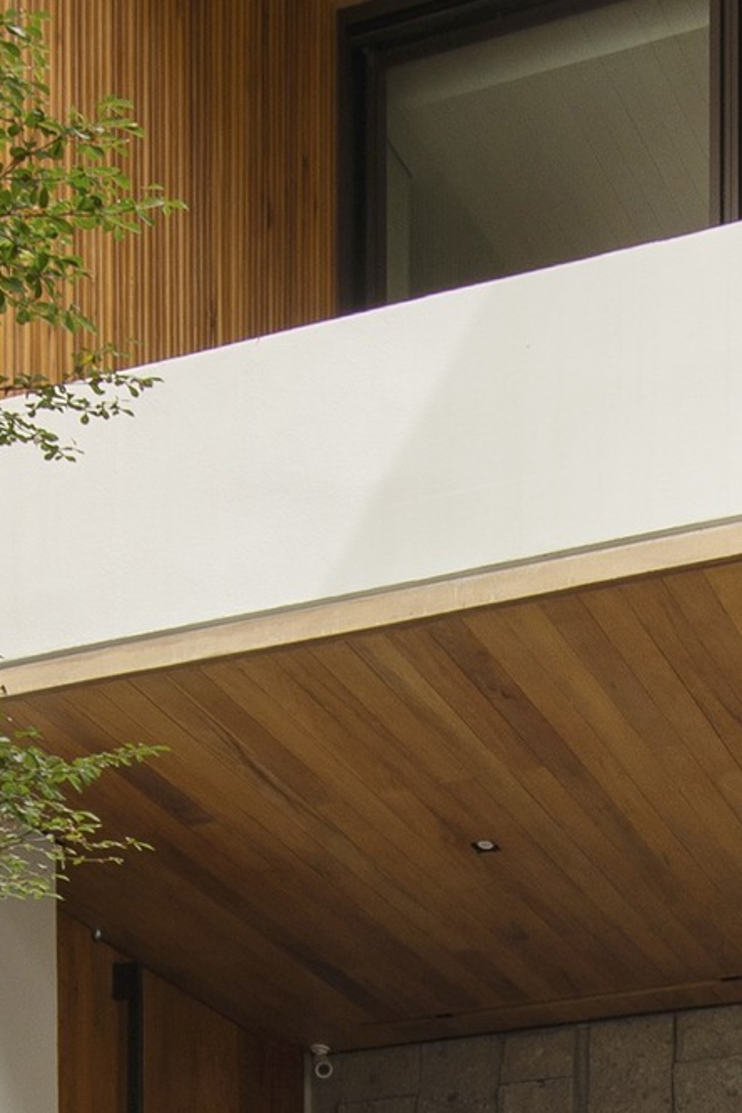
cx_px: 486
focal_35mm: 63
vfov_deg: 30.7
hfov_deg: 21.5
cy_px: 970
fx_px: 1948
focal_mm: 14
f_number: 8
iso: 100
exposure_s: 1/80
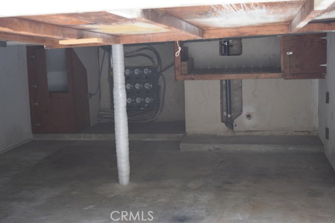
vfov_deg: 28.4
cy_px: 110
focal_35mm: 48
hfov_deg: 41.5
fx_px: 442
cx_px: 166
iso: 450
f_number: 4.2
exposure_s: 1/60
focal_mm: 31
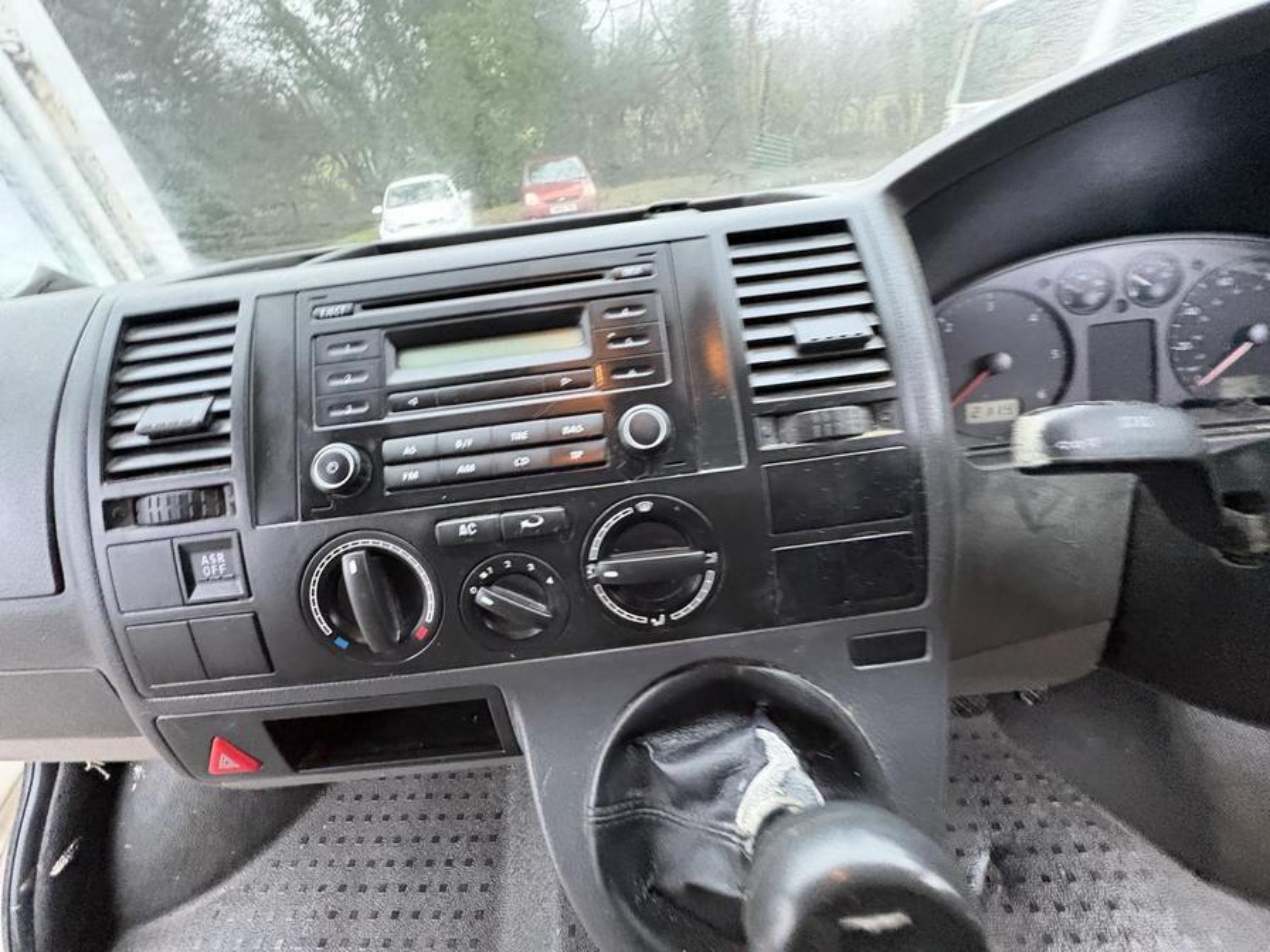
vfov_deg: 85.7
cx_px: 635
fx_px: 514
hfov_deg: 102.1
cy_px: 476
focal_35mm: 14
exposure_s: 1/38
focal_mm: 2.22
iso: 1000
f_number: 2.2
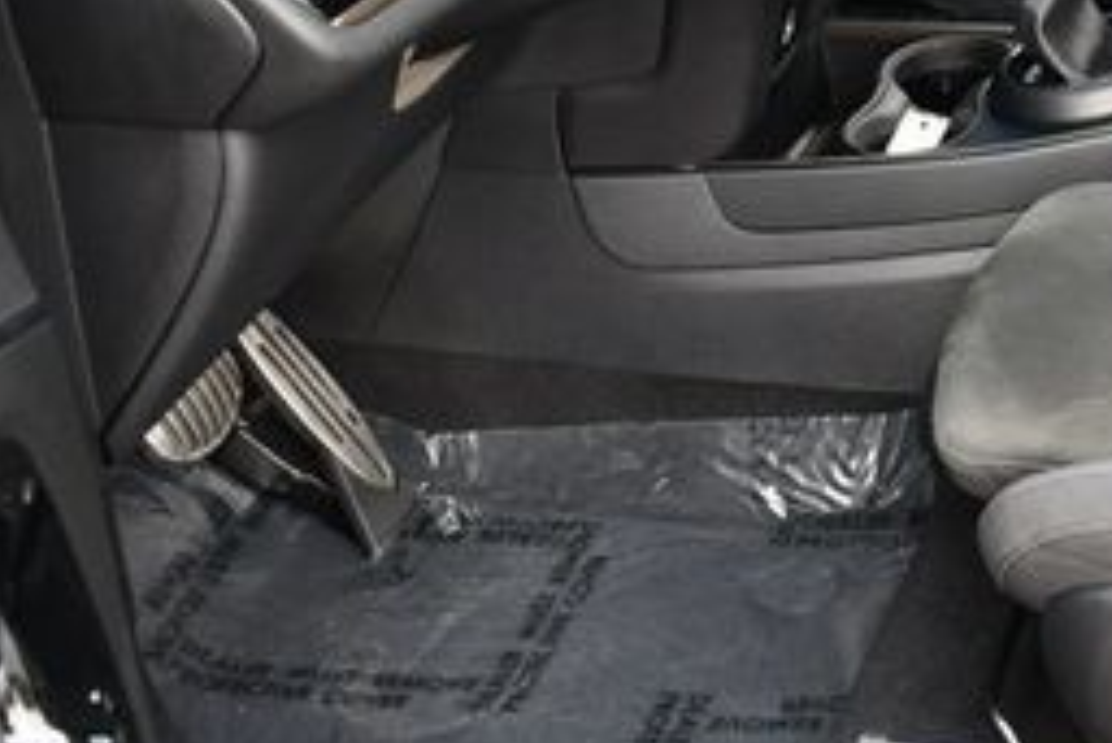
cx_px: 1108
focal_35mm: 90
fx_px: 2781
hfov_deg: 21.8
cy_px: 52
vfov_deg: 15.0
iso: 450
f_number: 3.5
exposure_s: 1/250
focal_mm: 18
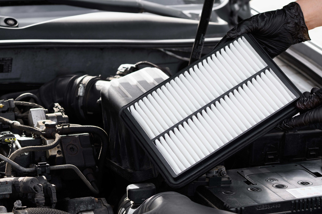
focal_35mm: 107
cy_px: 124
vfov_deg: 12.8
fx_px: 956
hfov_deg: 19.1
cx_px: 197
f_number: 6.3
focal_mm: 85
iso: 160
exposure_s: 1/100
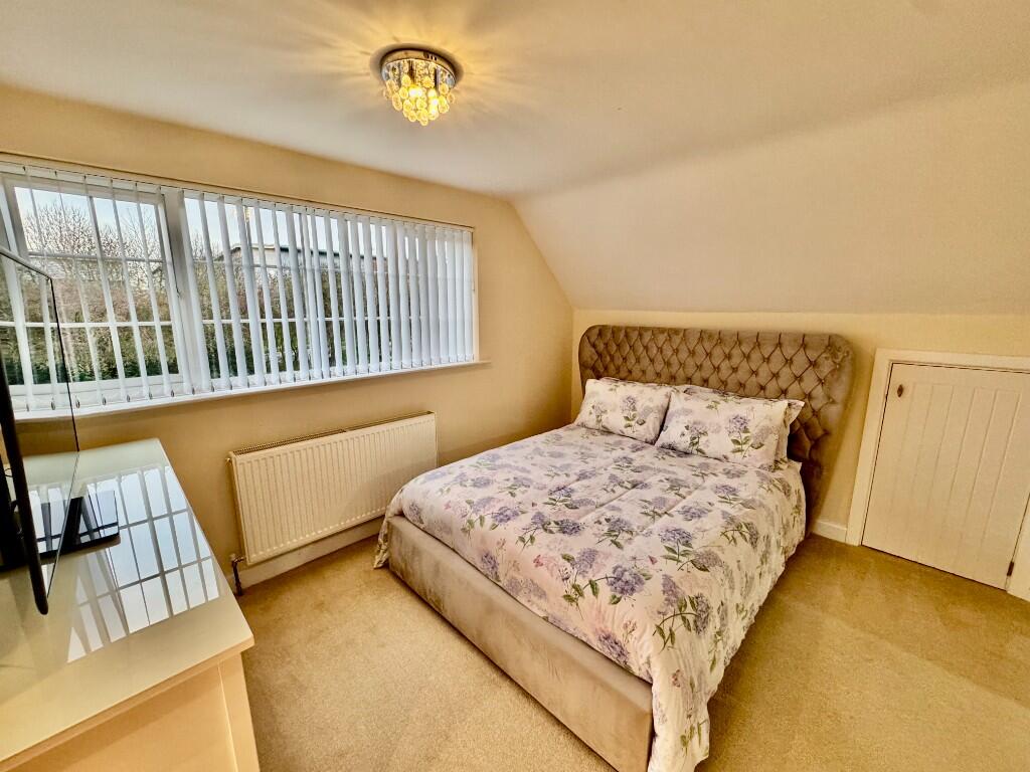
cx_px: 515
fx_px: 417
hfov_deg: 102.1
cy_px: 386
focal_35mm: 14
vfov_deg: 85.7
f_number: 2.2
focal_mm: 2.22
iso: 320
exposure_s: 1/100
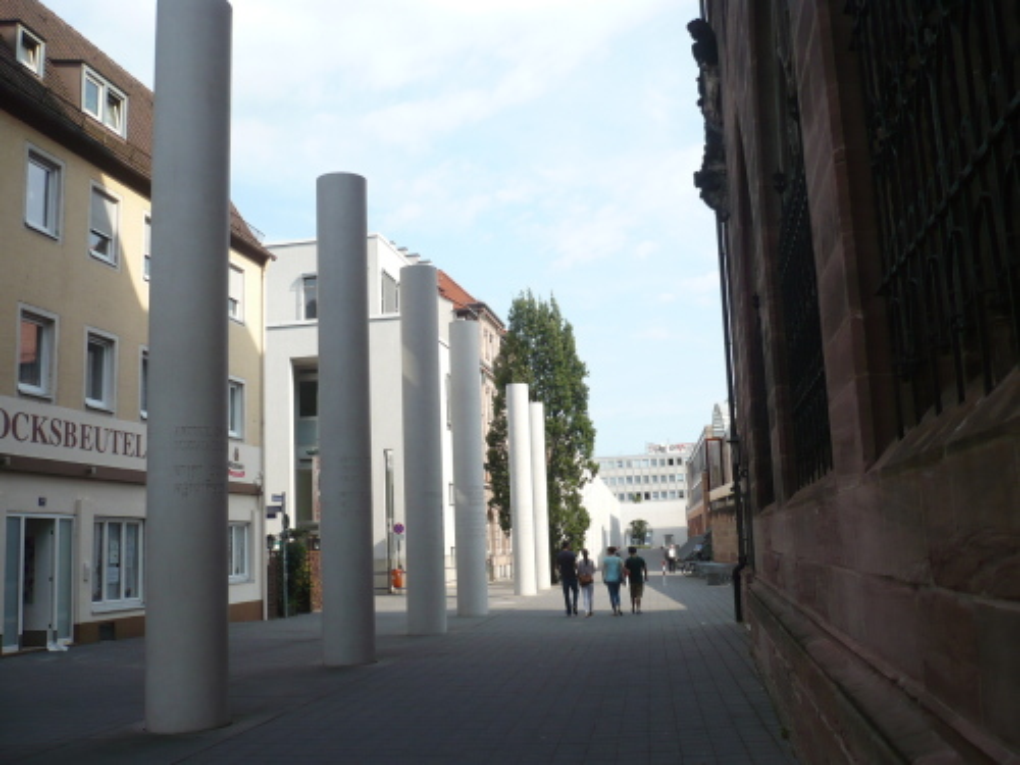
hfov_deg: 52.6
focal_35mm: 35
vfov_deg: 40.7
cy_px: 382
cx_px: 510
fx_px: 1031
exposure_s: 1/160
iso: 100
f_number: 8
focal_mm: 5.8
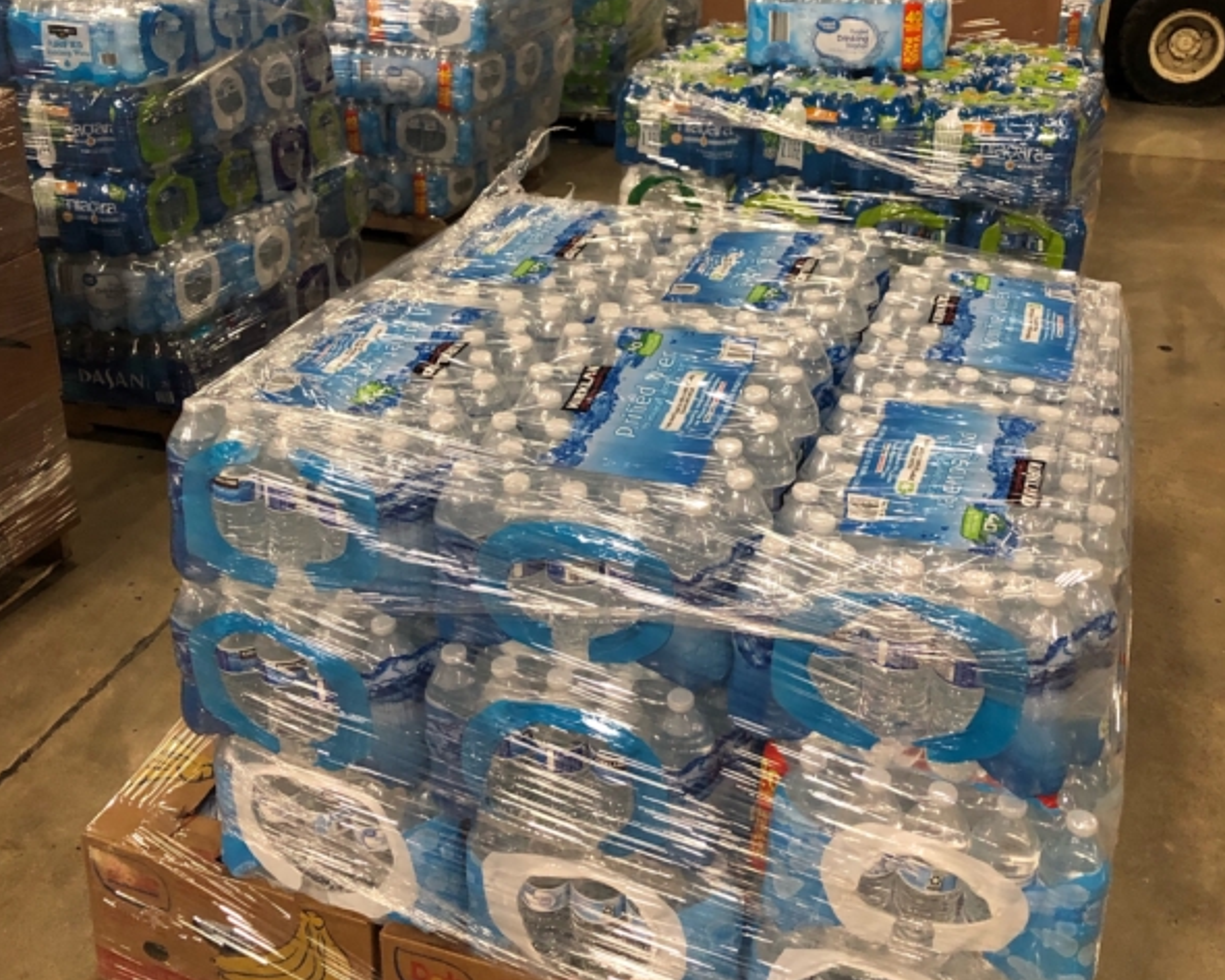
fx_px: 1342
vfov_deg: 39.9
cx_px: 607
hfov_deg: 49.1
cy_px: 381
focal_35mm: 37
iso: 100
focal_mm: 3.99
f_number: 1.8
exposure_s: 1/12
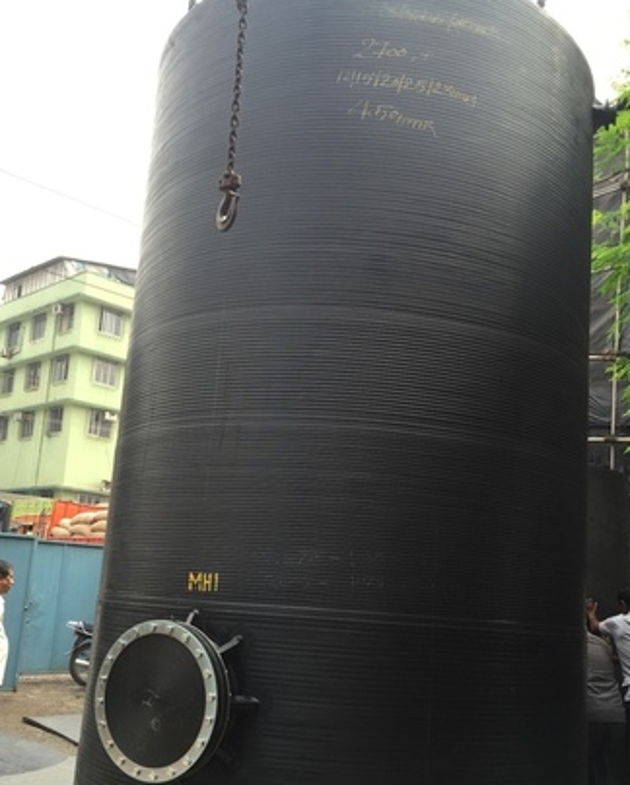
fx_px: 815
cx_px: 337
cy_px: 466
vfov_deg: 51.2
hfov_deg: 42.3
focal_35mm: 35
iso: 32
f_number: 2.2
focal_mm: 4.15
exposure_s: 1/255
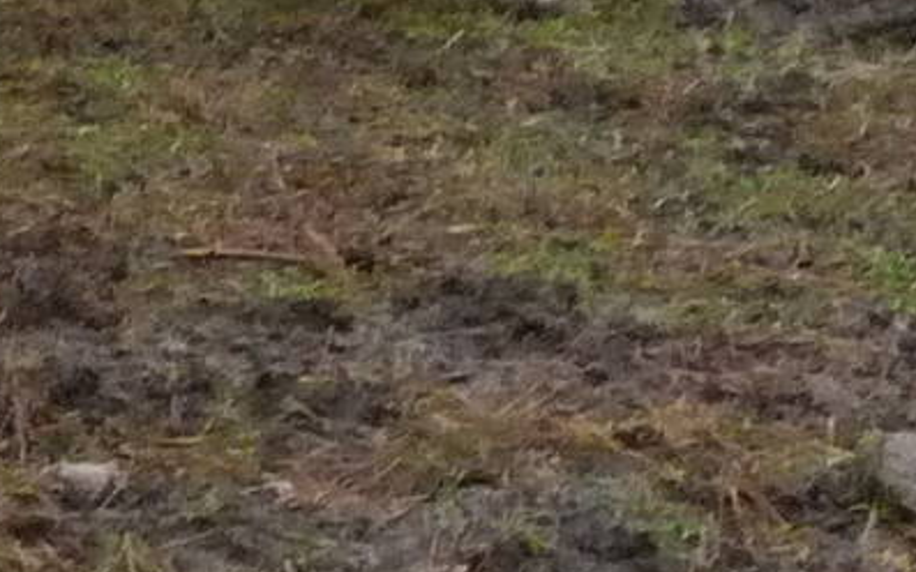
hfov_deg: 2.5
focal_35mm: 855
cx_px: 741
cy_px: -634
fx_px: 21341
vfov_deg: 1.5
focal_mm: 20.3
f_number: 4.7
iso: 400
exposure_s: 1/50
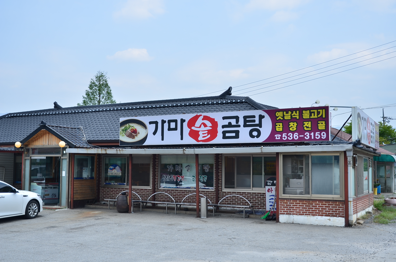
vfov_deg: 32.9
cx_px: 198
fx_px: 445
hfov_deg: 48.0
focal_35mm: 40
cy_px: 131
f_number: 4
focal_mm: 27
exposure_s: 1/640
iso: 100
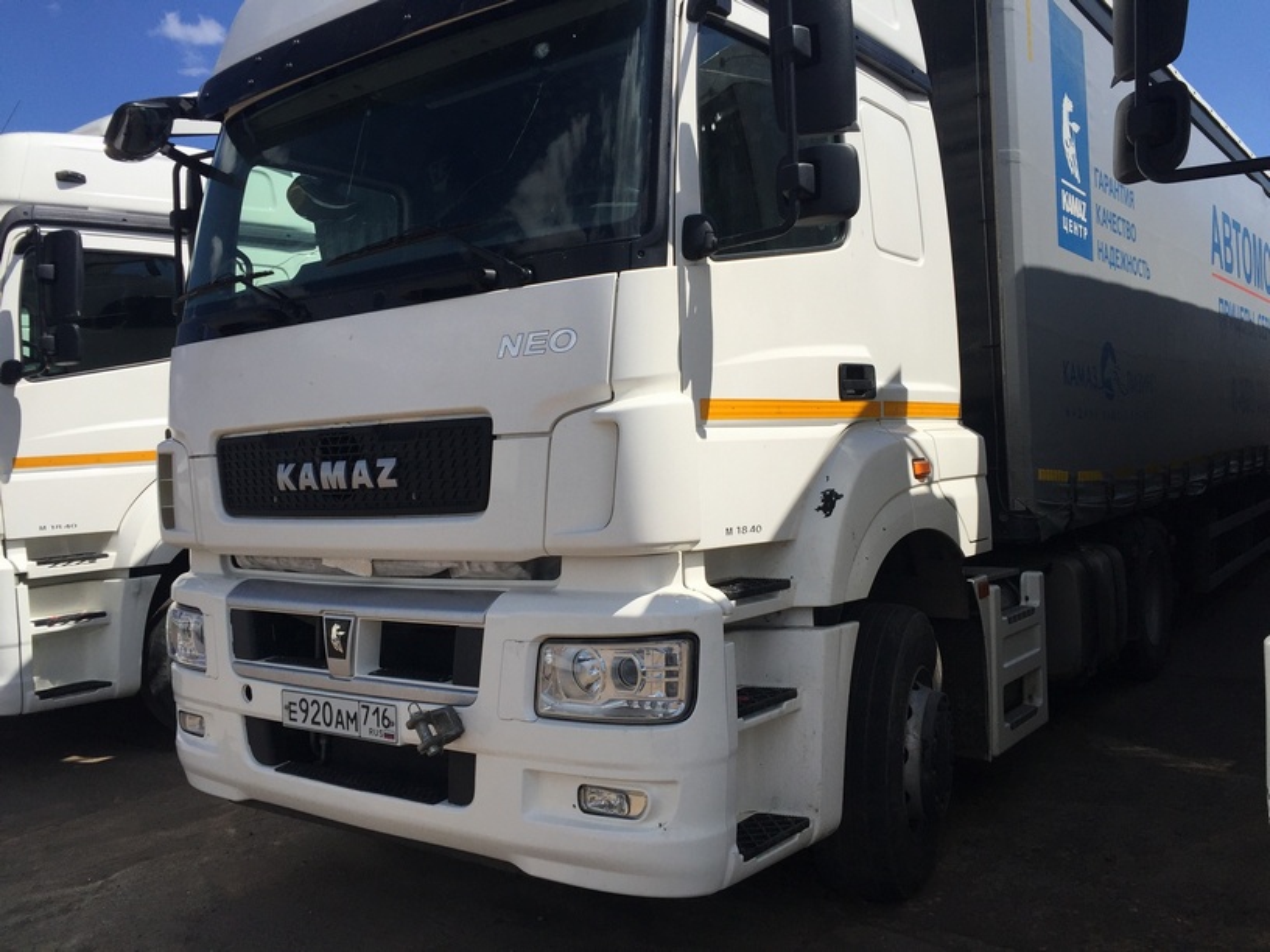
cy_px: 476
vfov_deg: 48.2
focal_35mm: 29
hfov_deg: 61.7
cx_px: 635
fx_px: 1064
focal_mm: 4.15
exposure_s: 1/3597
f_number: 2.2
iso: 32
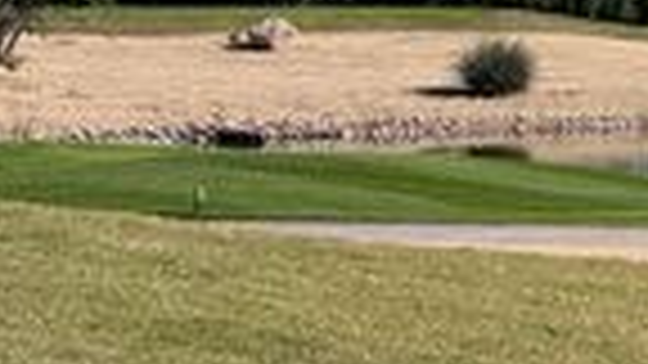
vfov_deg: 2.7
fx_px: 7818
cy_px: -416
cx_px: 670
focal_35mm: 455
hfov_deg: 4.7
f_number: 2.8
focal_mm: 15.66
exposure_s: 1/2358
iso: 64
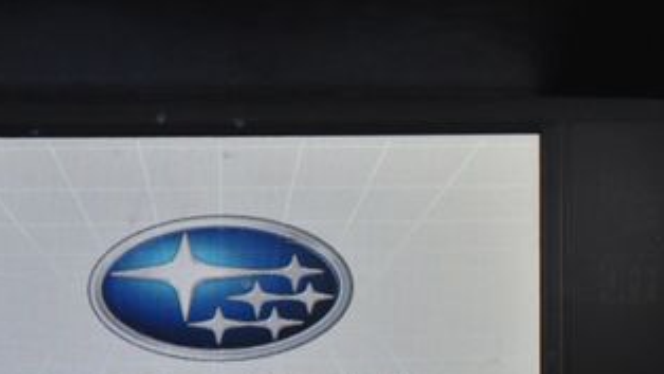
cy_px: 332
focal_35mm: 176
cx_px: 258
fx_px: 3102
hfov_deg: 12.2
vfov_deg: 6.9
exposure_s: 1/125
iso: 1250
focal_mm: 55
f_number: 5.6
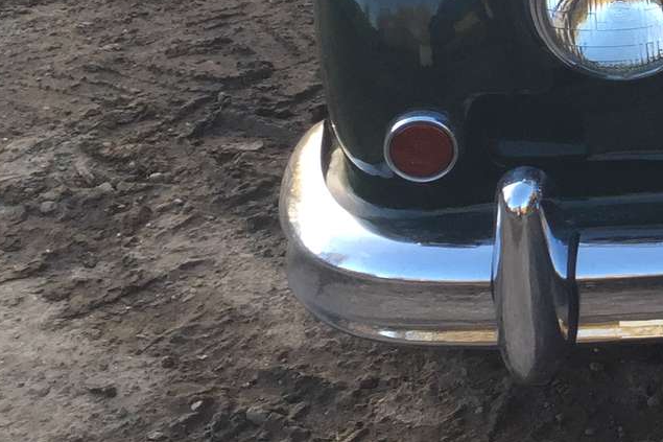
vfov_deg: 13.8
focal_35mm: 95
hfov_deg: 19.4
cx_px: 915
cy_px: -149
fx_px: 1749
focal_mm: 4.15
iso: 32
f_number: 2.2
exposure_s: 1/120
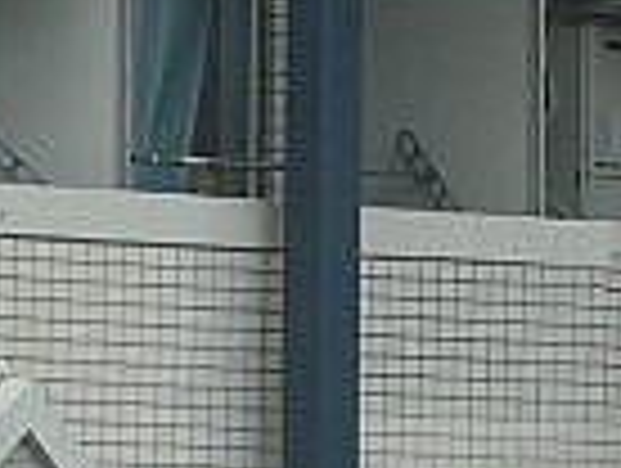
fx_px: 22679
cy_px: 459
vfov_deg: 1.2
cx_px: 450
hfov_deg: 1.6
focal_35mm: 1262
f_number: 4
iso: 100
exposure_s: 1/160
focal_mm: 28.1
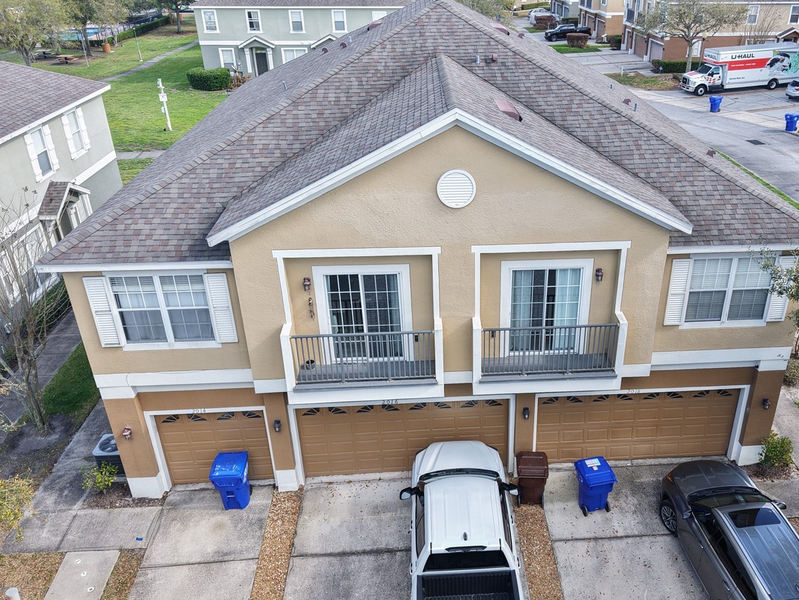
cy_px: 331
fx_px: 739
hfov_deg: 56.3
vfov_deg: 44.1
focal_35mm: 32
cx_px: 483
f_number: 1.8
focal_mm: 8.67
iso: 100
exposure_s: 1/400
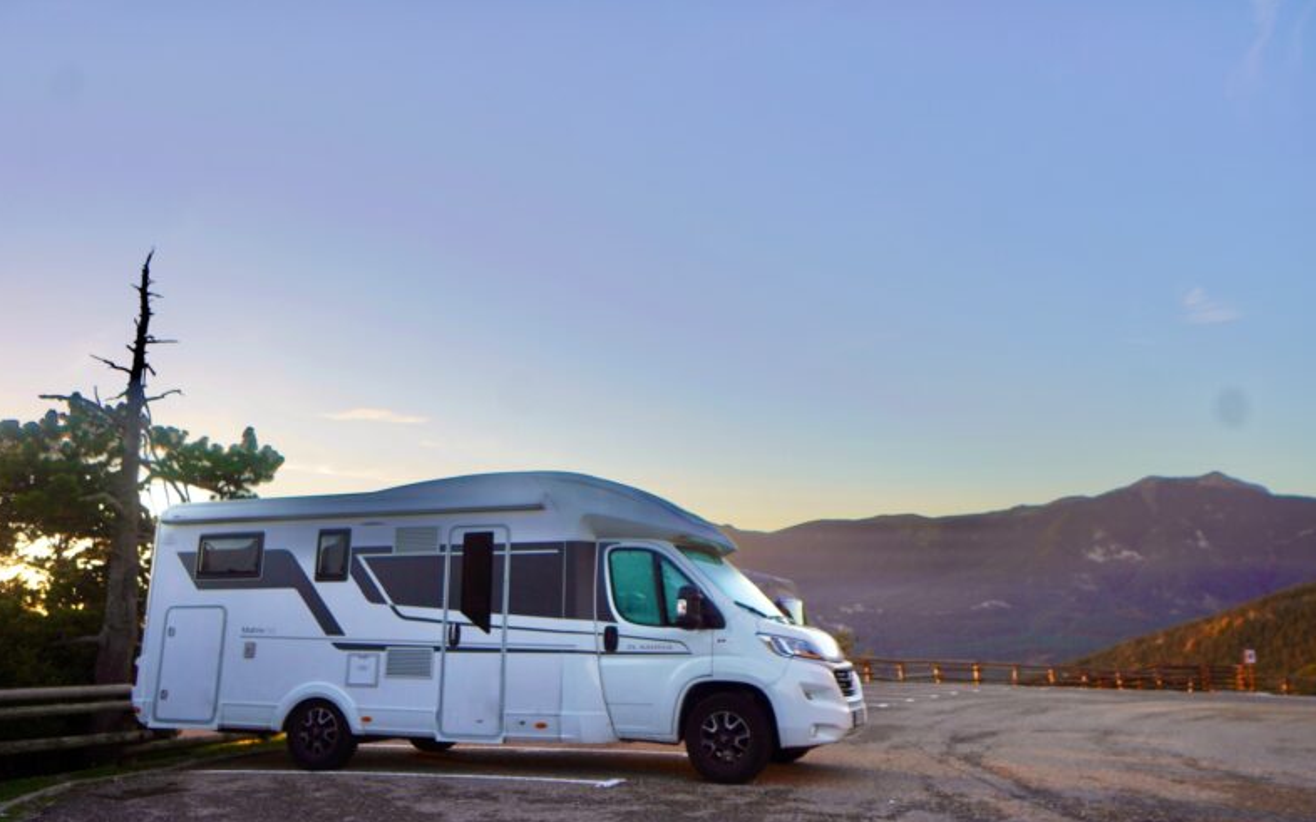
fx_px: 1004
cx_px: 660
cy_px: 439
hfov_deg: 66.5
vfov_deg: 44.5
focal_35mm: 28
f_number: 4.5
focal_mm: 18
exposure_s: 1/80
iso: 100
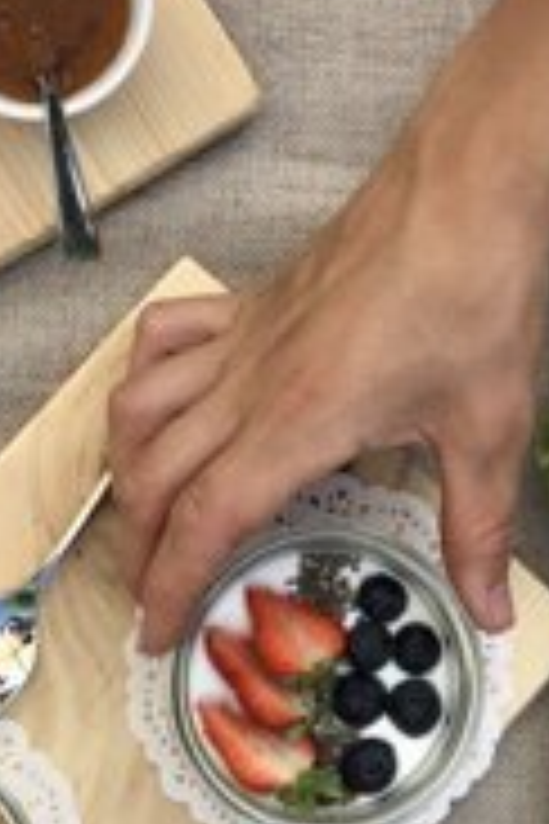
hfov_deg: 11.6
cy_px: 549
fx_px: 2699
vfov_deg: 17.3
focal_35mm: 118
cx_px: 410
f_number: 2.4
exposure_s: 1/353
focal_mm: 6
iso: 16
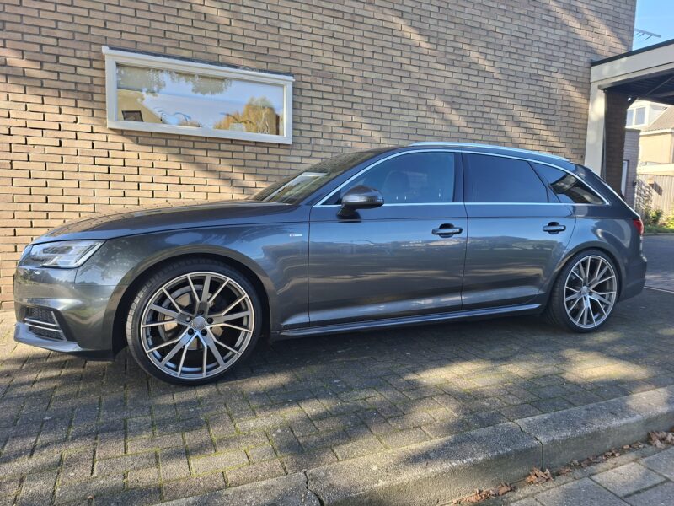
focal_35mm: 23
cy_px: 253
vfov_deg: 58.9
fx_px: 448
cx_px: 337
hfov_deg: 73.9
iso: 50
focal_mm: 5.54
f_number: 1.8
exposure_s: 1/279
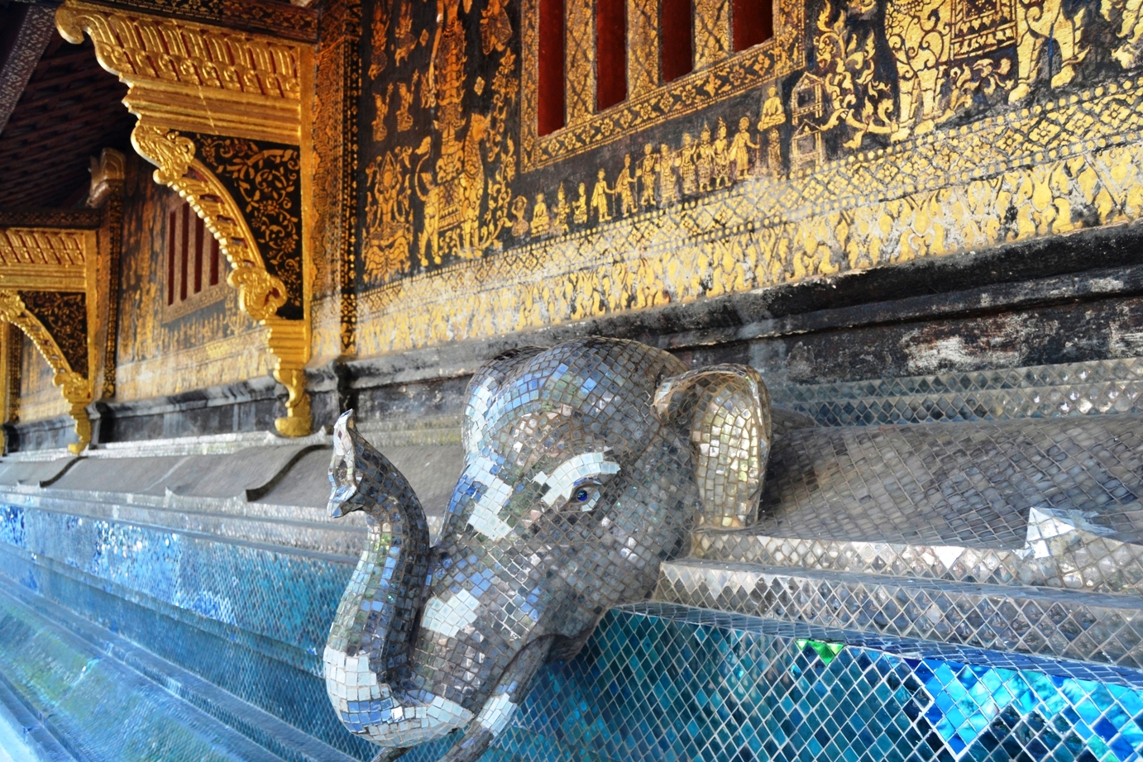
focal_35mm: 34
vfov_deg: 38.4
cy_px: 381
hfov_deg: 55.1
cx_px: 572
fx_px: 1096
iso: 400
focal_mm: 23
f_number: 5.6
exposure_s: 1/125
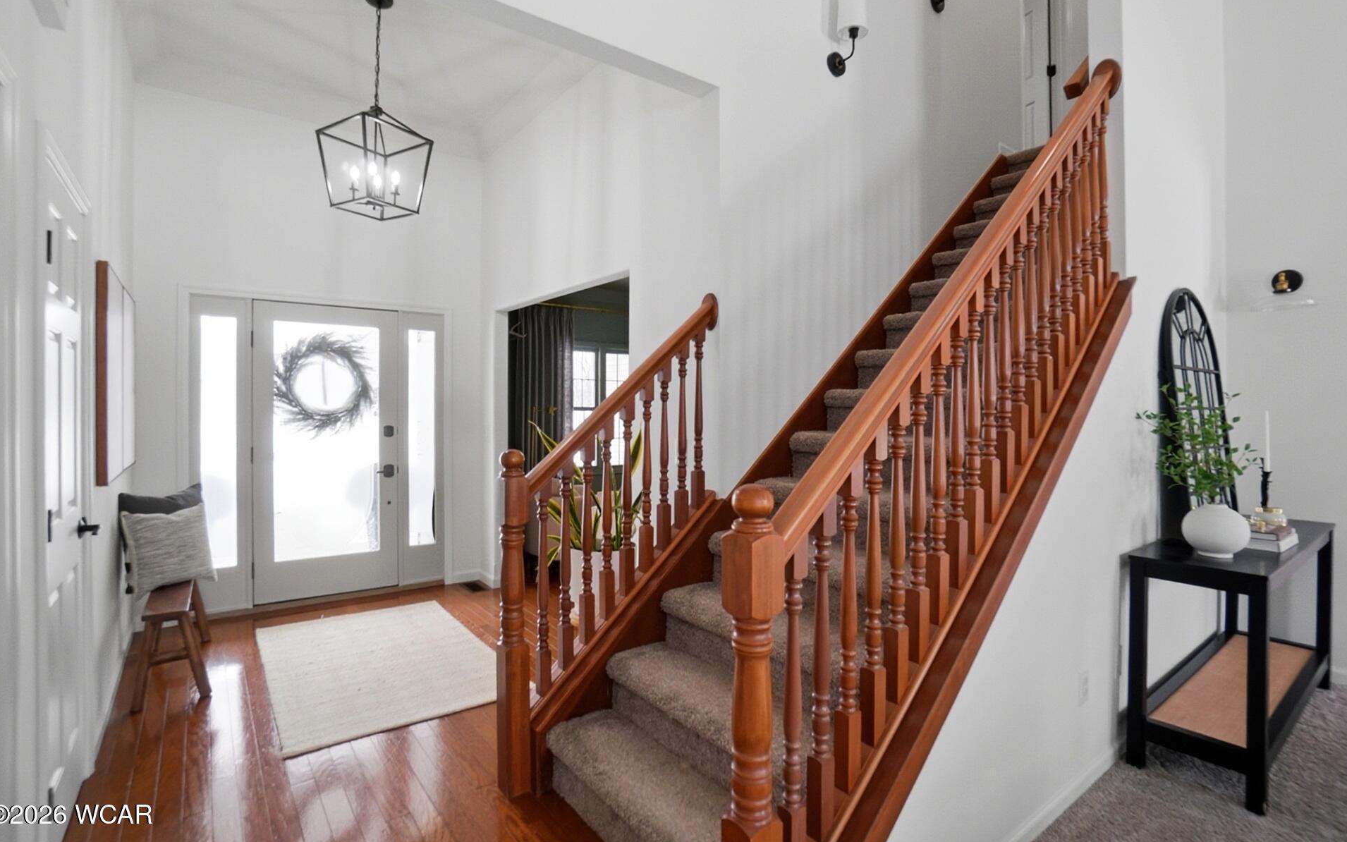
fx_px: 587
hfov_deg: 97.8
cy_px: 388
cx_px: 691
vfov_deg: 71.1
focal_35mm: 16
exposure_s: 1/350
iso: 125
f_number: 5.6
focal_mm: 10
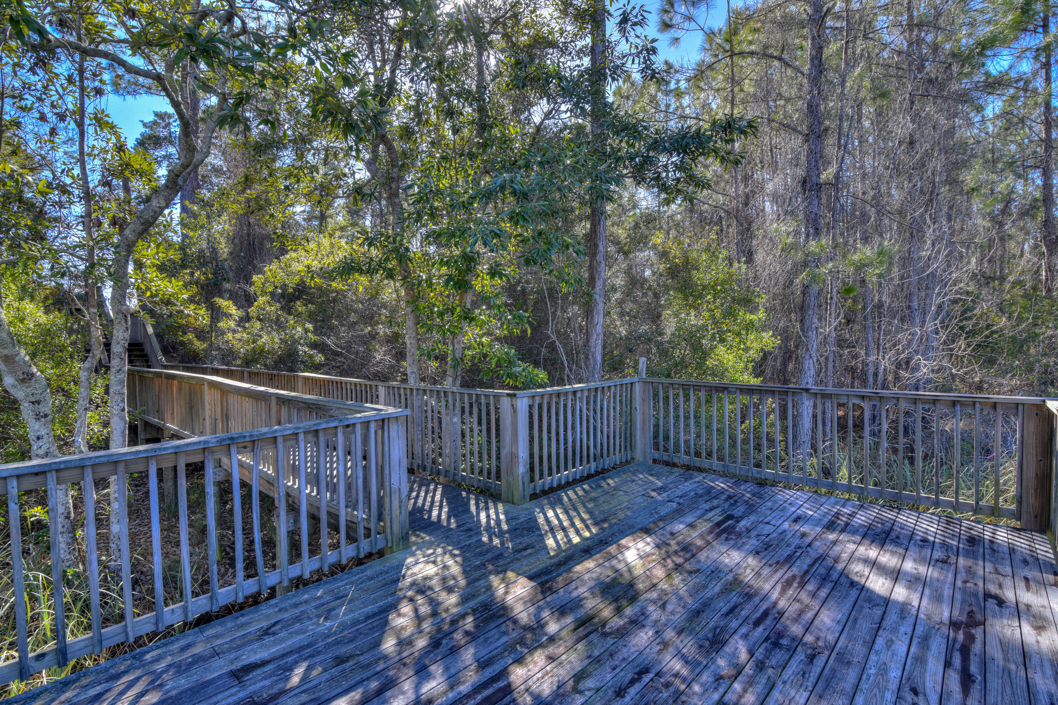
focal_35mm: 16
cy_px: 352
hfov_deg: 96.7
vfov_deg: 73.7
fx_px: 470
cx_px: 529
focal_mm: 16
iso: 100
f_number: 8
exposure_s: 1/15
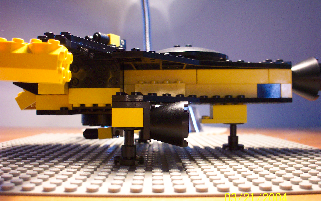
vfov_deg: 35.3
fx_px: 315
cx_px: 160
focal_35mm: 36
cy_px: 108
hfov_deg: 54.0
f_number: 2.8
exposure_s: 1/30
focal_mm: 7.5
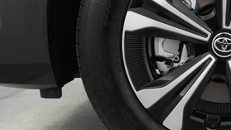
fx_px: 368
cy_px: 44
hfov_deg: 32.5
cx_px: 223
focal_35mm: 60
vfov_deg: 20.0
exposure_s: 1/80
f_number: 4.5
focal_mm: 25
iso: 3200
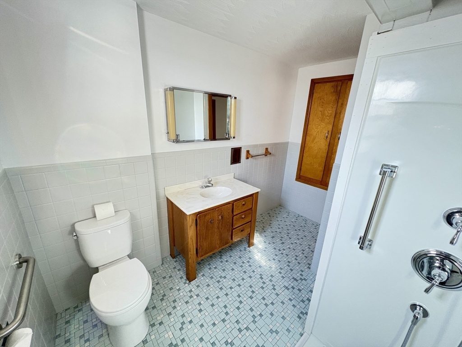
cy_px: 174
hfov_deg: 102.1
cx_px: 231
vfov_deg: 85.7
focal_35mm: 14
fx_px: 187
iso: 640
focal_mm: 2.22
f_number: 2.2
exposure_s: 1/60
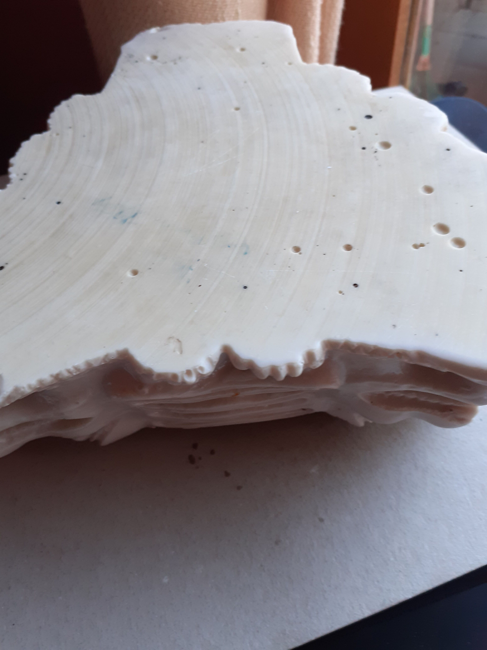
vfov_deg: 65.3
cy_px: 325
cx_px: 244
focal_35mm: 27
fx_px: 506
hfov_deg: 51.4
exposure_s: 1/50
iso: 100
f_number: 1.9
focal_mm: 3.6
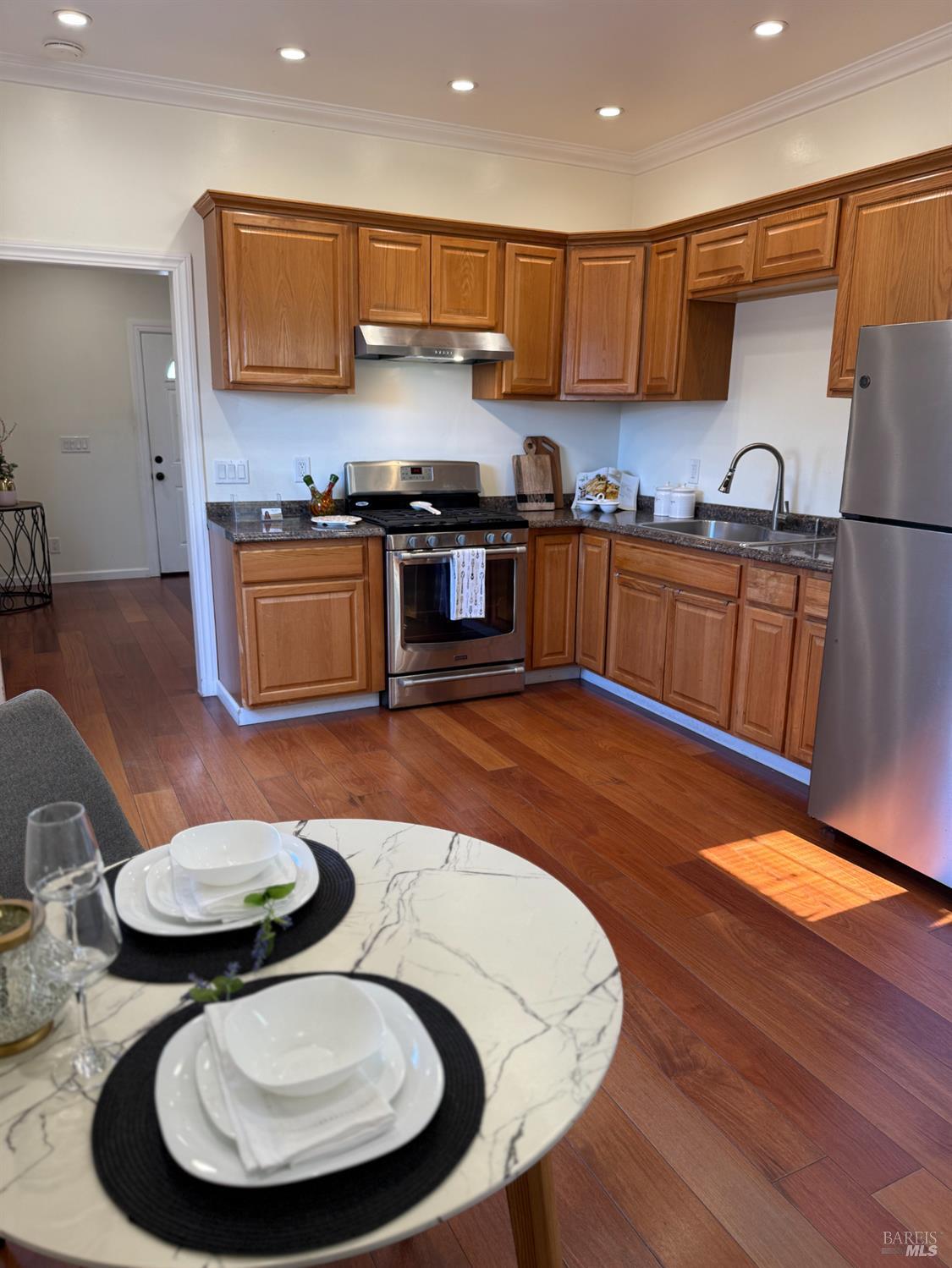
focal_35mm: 24
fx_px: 880
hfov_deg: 56.8
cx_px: 476
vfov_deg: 71.6
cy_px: 634
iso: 125
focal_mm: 6.76
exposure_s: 1/120
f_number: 1.78
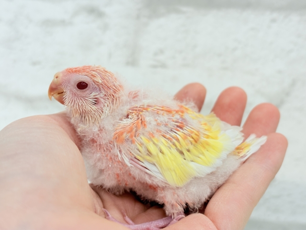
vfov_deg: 28.0
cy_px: 115
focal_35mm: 52
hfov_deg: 36.8
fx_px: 460
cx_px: 153
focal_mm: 5.96
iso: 40
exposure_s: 1/50
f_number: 1.6
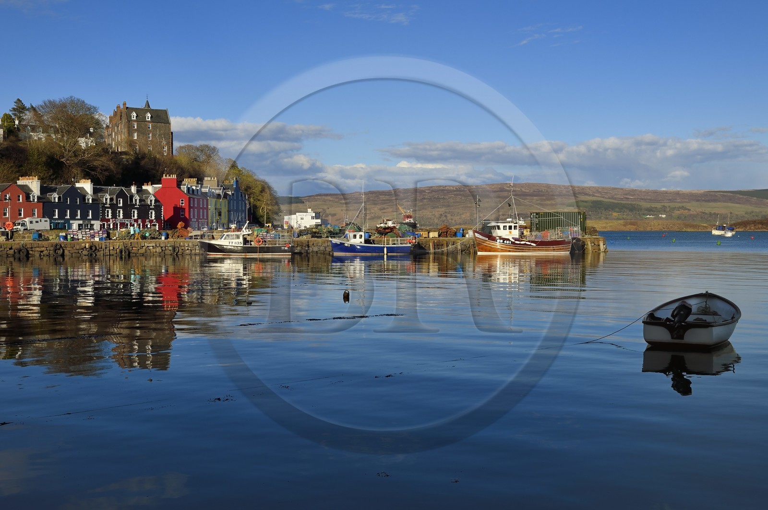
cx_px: 384
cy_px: 255
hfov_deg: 41.1
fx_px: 1023
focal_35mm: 48
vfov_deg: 28.0
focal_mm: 48
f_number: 16
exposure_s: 1/250
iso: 200
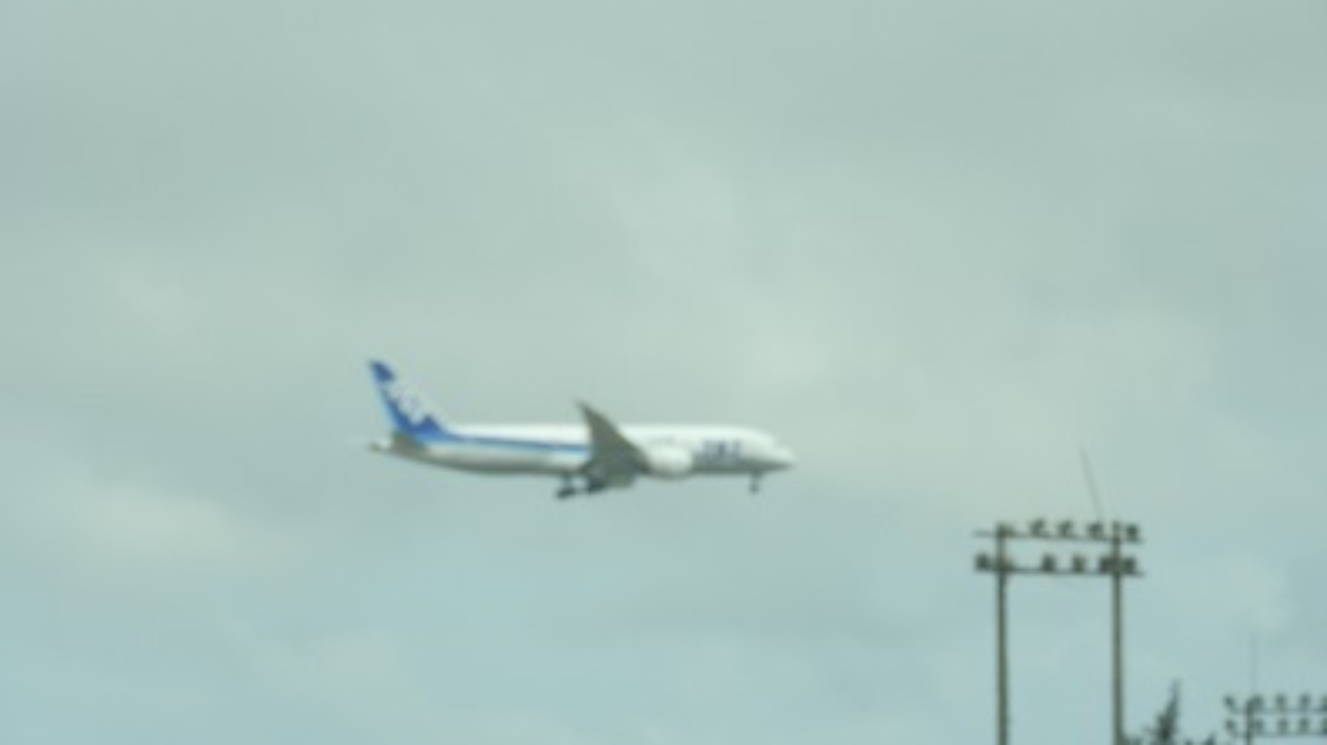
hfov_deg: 6.0
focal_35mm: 362
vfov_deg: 3.4
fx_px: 12733
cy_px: 347
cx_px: 665
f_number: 5.5
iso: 100
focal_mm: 59.1
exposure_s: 1/500
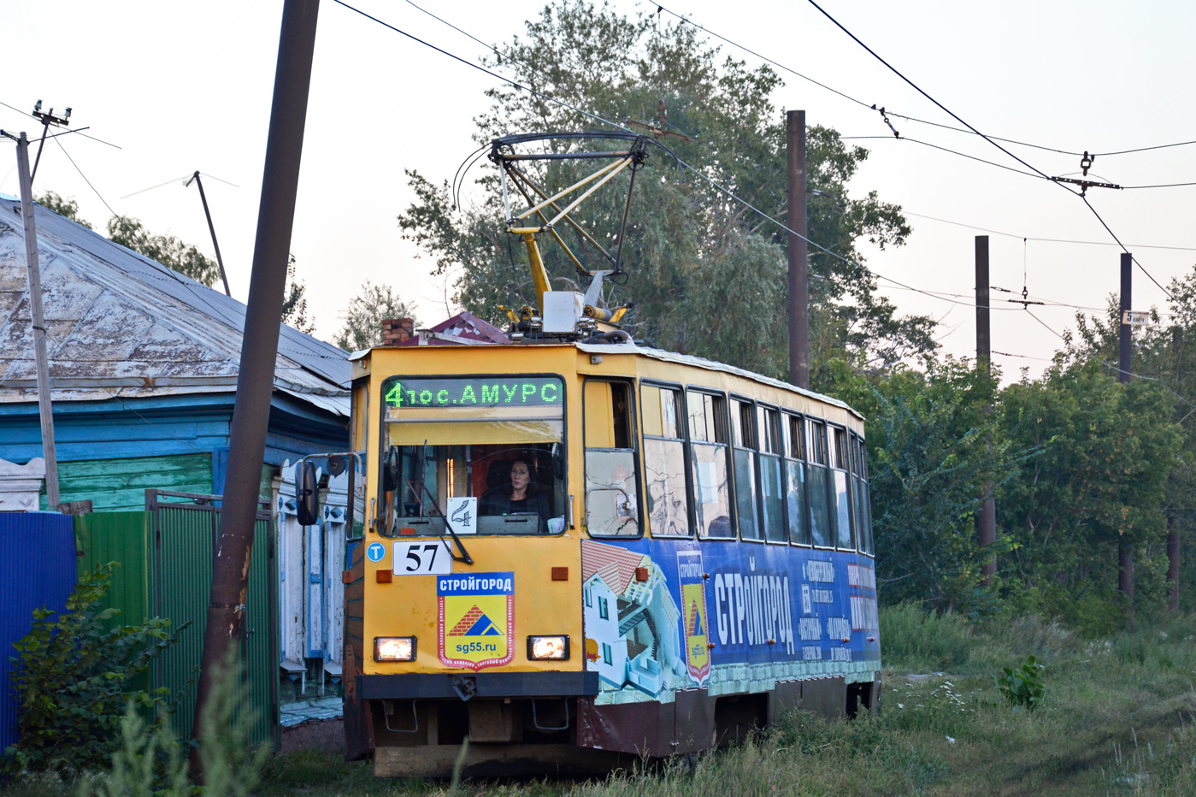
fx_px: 4915
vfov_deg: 9.3
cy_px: 422
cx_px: 575
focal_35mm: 148
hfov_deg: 13.9
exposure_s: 1/160
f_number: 7.1
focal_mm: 92
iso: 400
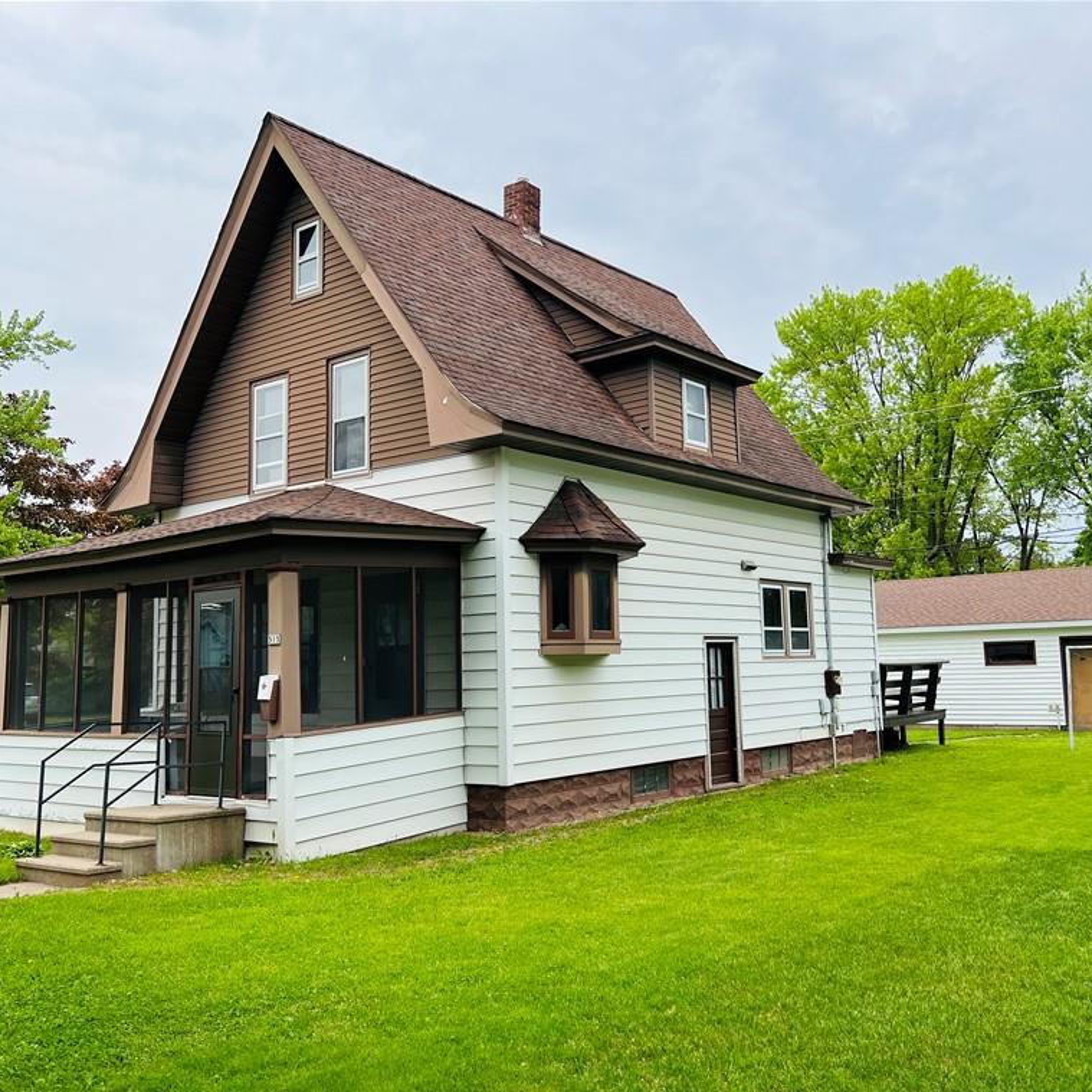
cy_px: 551
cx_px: 622
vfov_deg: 52.5
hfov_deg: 52.4
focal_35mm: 31
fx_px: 1106
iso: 50
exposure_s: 1/2513
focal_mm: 5.7
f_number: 1.5
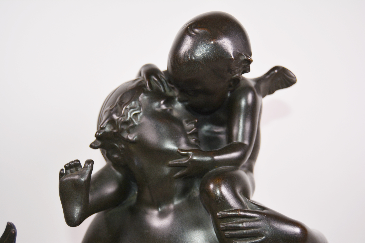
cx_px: 182
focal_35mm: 52
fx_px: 532
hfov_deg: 37.9
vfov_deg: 25.8
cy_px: 122
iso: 140
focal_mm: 35
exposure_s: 1/160
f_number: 4.5
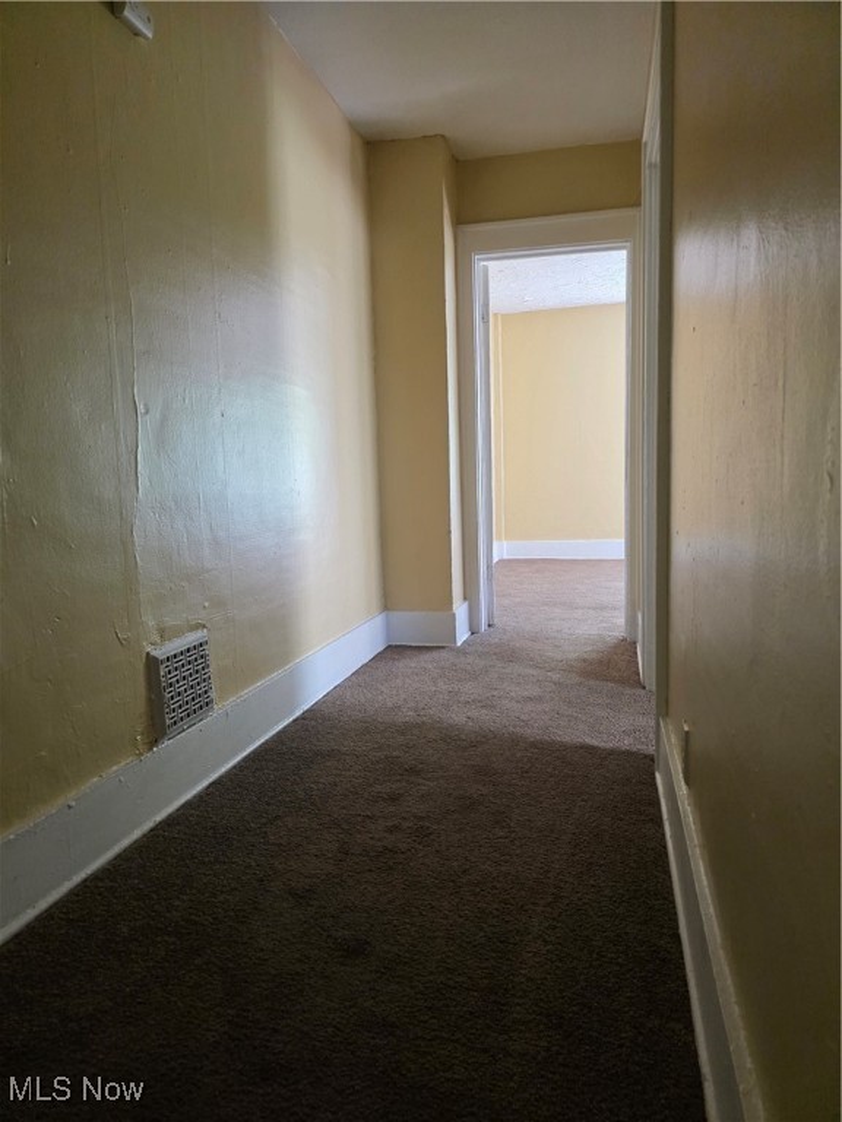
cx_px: 421
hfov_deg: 58.9
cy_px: 561
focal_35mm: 23
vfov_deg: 73.9
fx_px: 746
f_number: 1.7
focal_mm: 6.3
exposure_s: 1/120
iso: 400
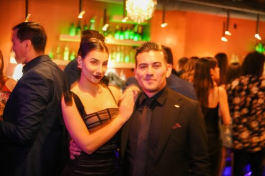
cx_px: 132
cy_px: 88
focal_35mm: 38
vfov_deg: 35.0
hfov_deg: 50.7
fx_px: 280
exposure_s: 1/13
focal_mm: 38
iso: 4000
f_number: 2
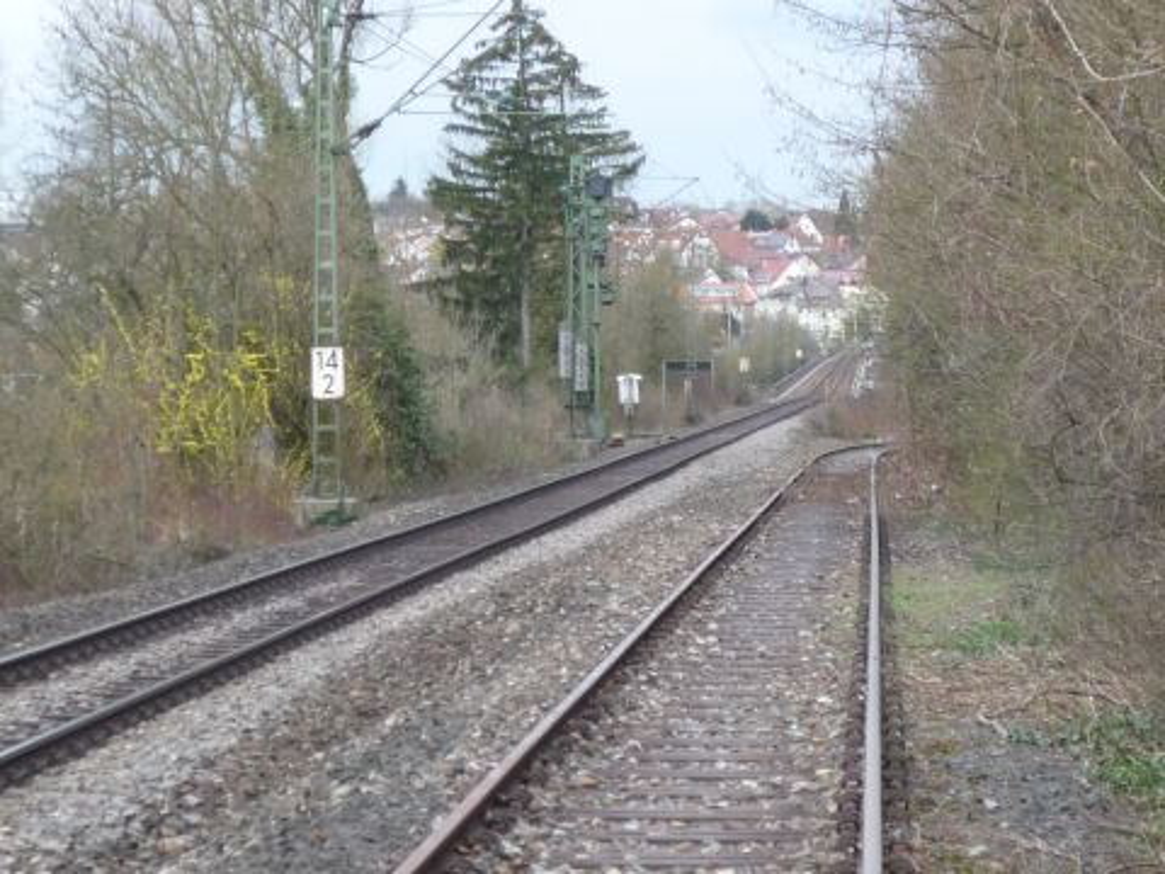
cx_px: 582
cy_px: 437
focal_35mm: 140
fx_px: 4712
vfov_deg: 10.6
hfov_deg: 14.1
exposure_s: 1/60
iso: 100
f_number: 5.6
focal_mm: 14.2
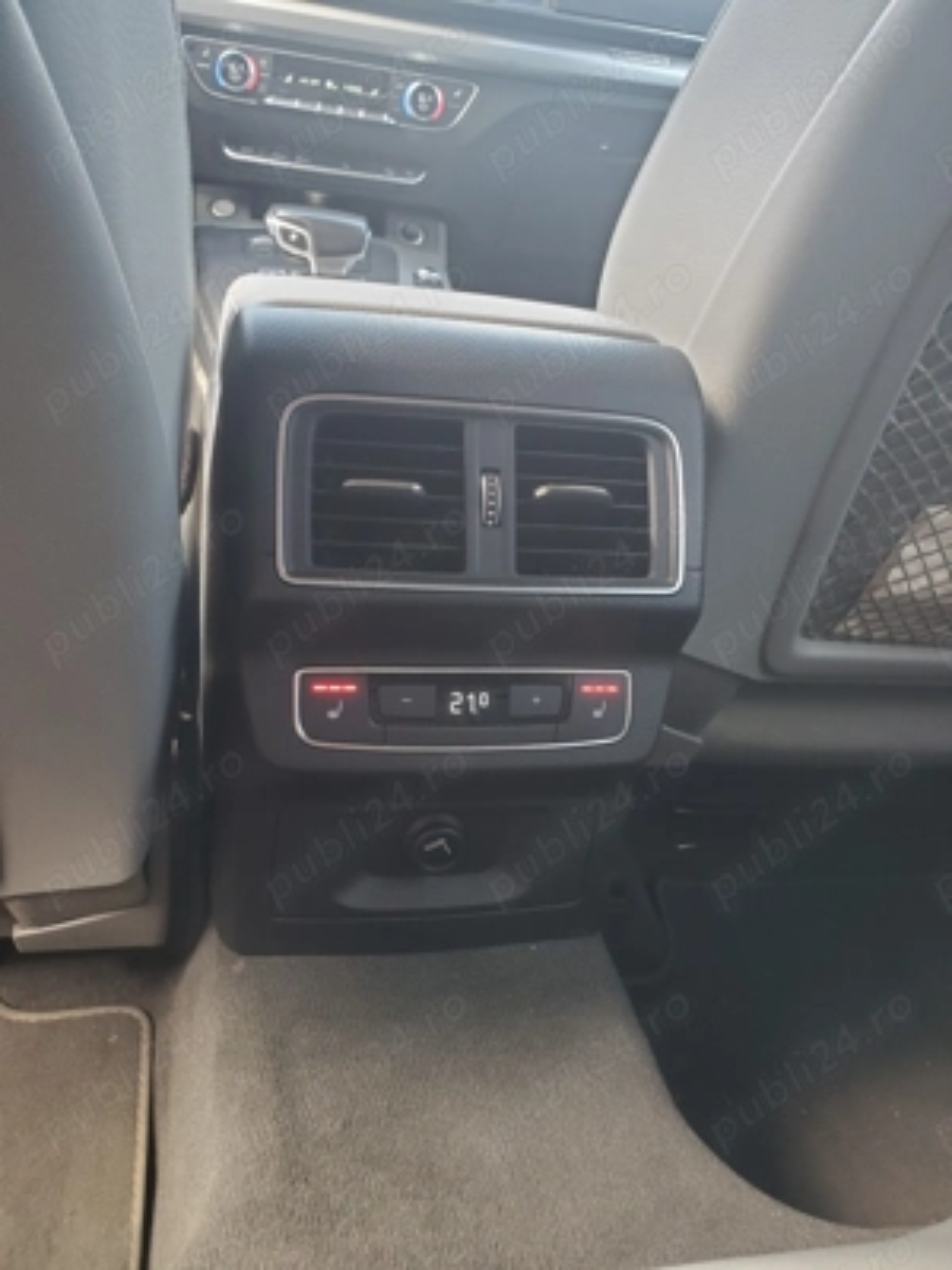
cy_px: 635
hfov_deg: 53.1
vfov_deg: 67.3
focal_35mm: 26
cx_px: 476
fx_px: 953
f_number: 2.4
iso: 200
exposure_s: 1/58
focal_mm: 4.3
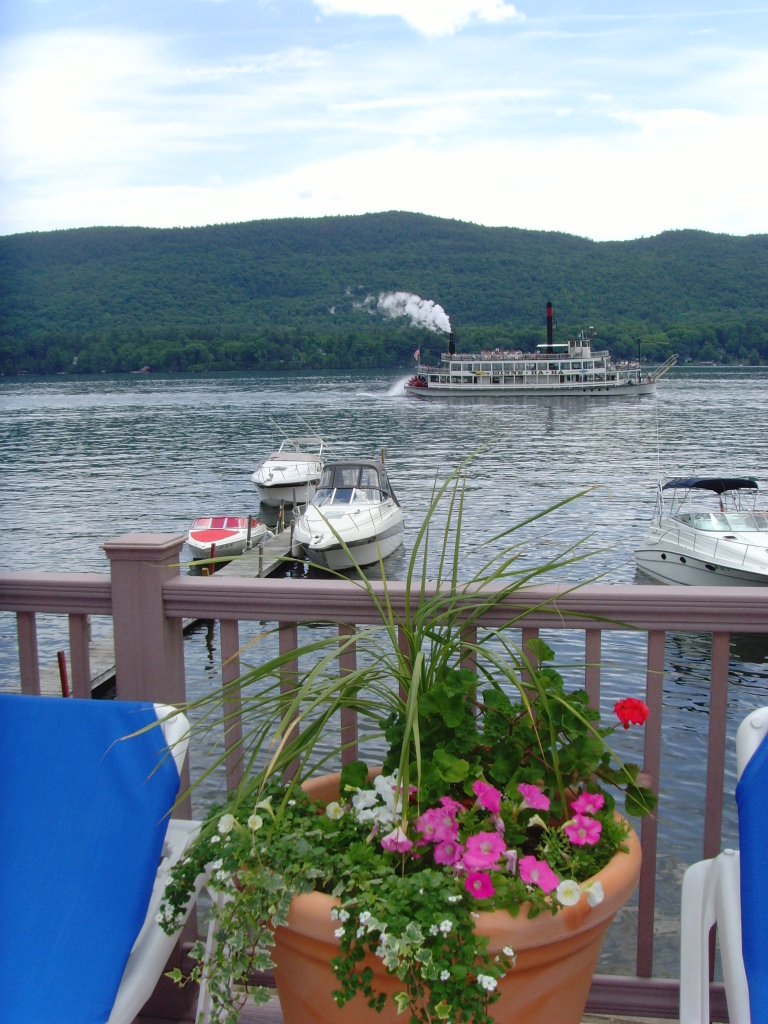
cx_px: 384
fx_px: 1154
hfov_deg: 36.8
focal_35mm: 39
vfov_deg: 47.9
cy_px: 512
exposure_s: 1/250
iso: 100
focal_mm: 6.6
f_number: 6.3
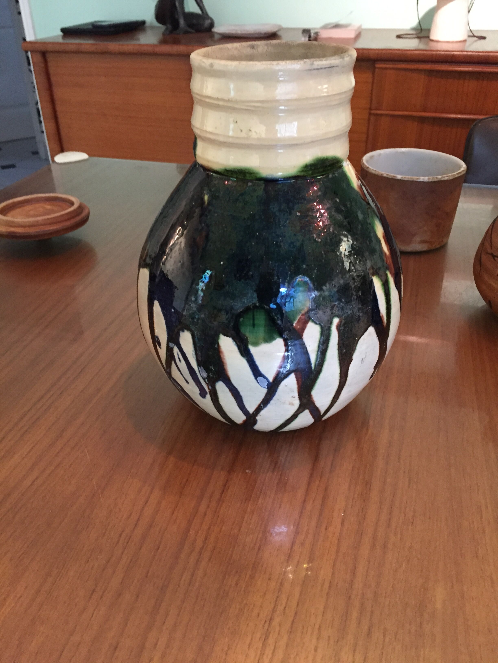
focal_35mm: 29
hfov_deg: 48.2
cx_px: 249
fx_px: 556
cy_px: 332
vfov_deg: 61.7
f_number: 2.2
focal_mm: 4.15
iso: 250
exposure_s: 1/33
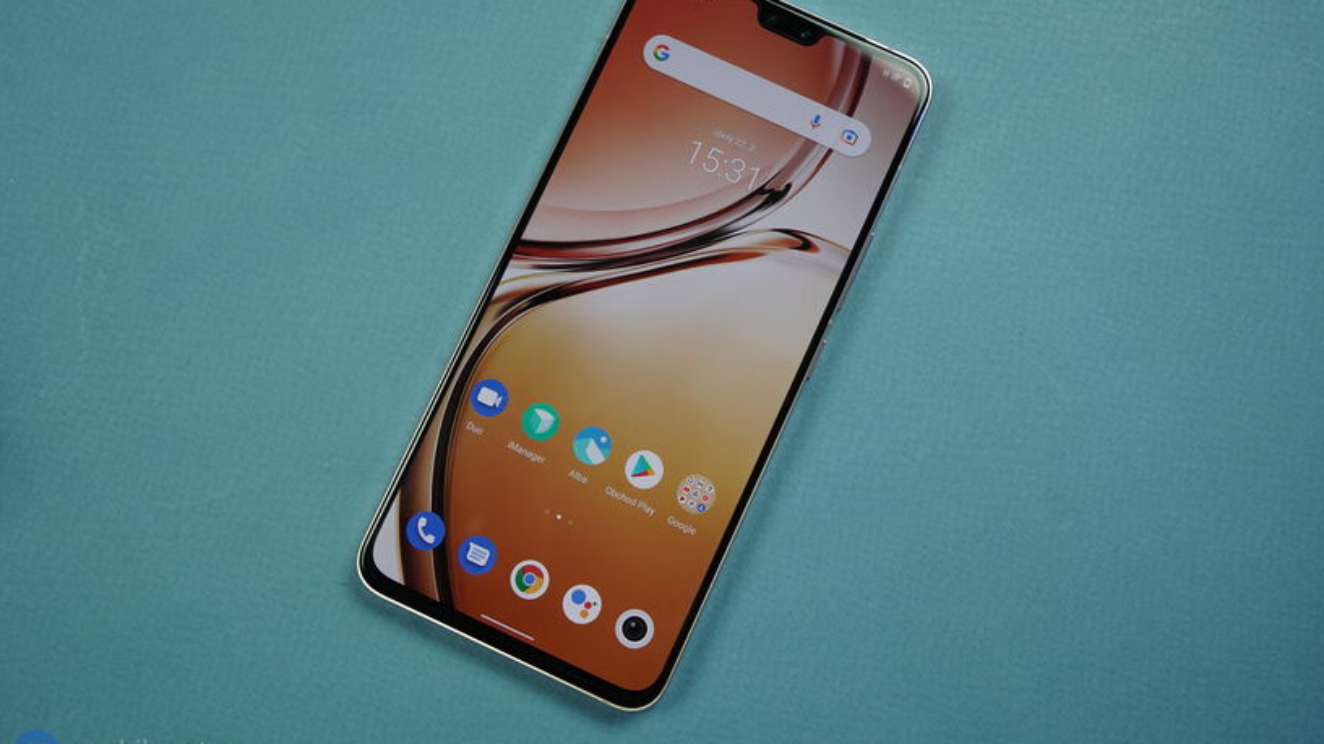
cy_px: 347
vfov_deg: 34.6
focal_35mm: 34
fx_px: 1194
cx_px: 667
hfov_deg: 58.0
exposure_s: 1/160
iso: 1250
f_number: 6.3
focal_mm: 32
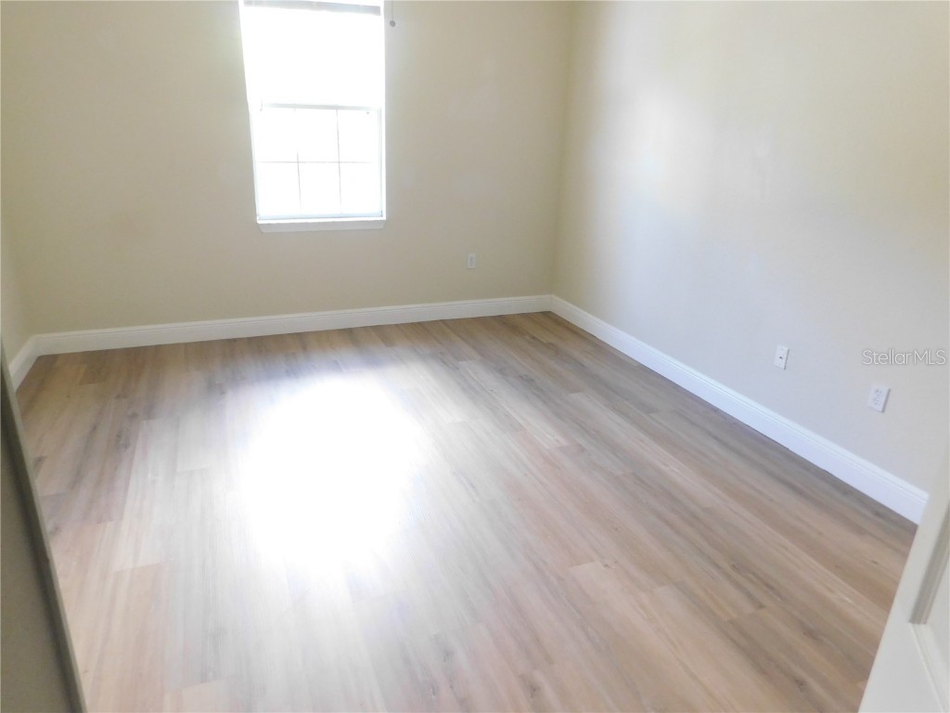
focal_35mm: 23
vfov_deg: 58.9
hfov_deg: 73.9
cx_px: 475
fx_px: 631
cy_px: 356
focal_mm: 4
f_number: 3
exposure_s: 1/30
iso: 360
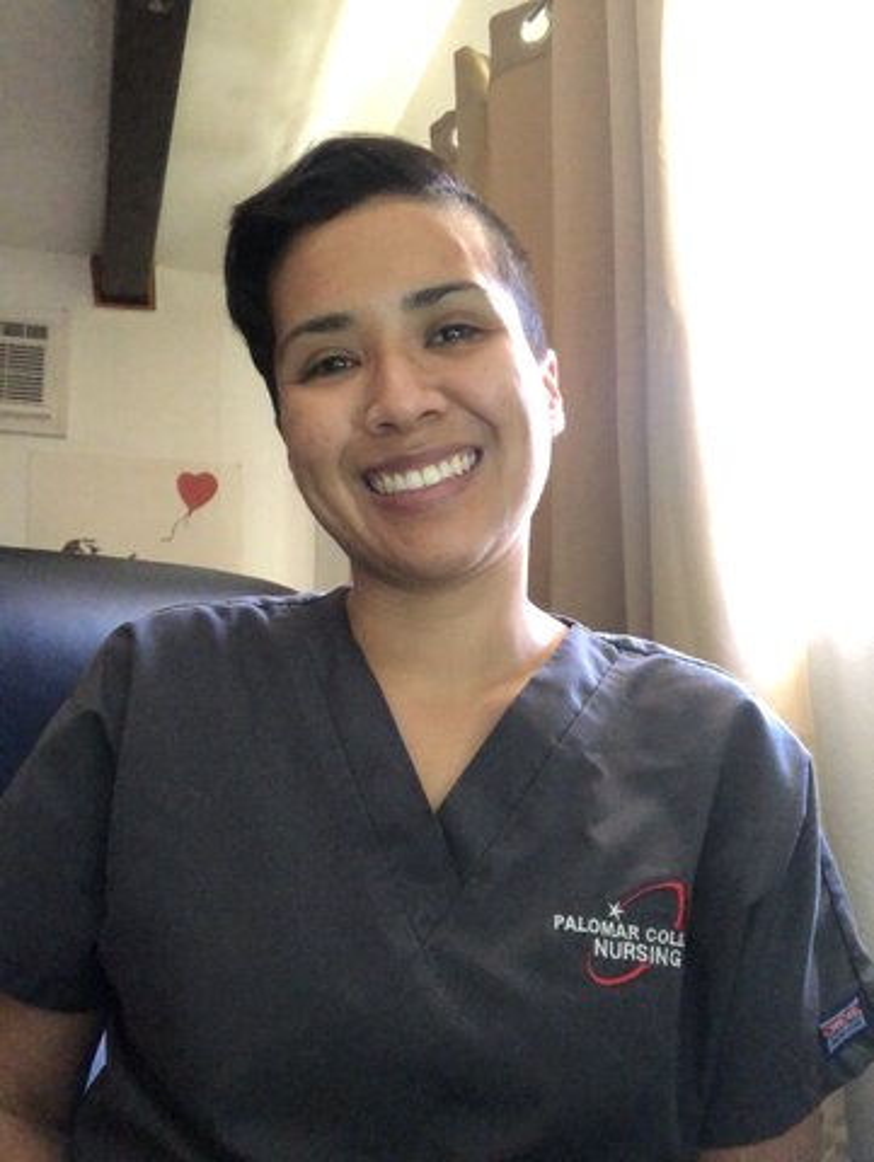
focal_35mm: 32
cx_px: 437
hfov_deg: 44.2
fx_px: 1075
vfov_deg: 56.8
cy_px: 581
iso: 500
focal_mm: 2.87
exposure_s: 1/30
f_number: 2.2
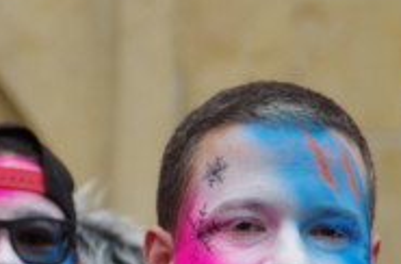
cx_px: 108
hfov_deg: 2.6
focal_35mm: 811
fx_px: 9003
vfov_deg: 1.7
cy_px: 289
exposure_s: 1/250
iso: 400
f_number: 6.3
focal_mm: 200
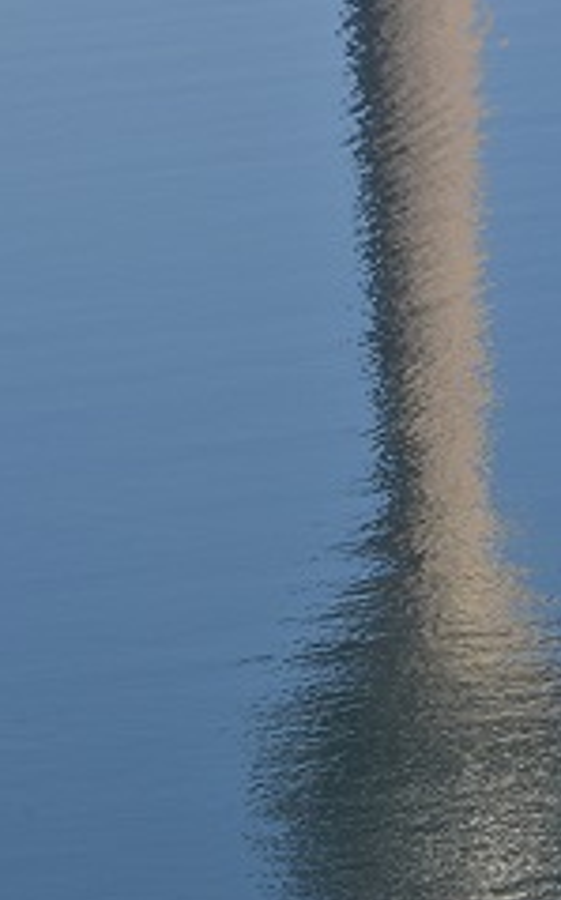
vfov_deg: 5.3
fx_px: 9729
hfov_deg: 3.3
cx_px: 461
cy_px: 763
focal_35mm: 397
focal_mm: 140
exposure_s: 1/400
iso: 400
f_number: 14
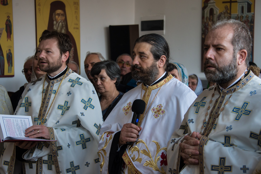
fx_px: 616
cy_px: 87
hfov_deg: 23.9
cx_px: 130
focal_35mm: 85
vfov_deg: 16.1
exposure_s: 1/50
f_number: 5
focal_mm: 85
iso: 1000
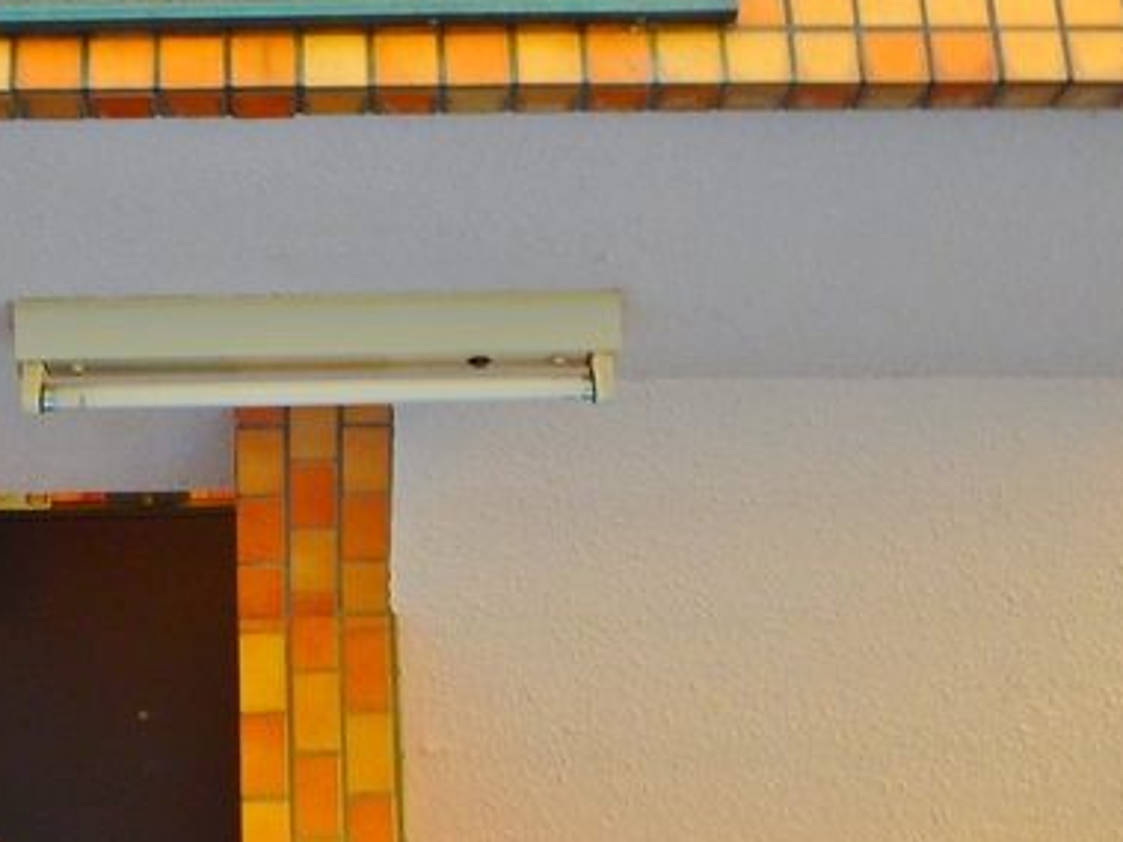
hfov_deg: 27.2
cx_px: 361
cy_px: 237
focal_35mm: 71
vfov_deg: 20.6
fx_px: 2303
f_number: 5.2
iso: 250
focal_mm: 7.5
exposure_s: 1/40
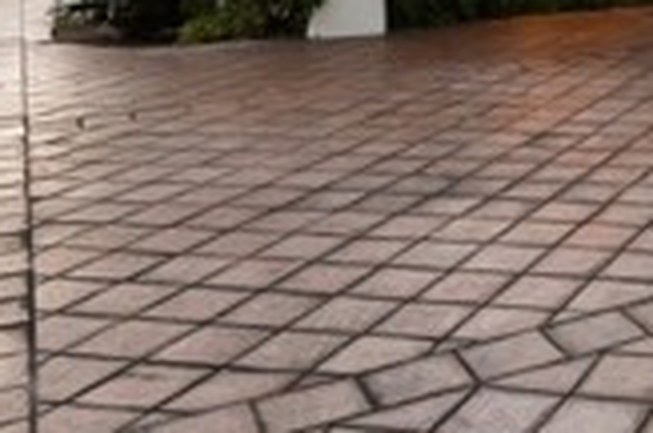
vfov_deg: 19.0
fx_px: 1141
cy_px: -208
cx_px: 909
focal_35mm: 63
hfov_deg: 25.9
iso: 500
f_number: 8
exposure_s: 3.2
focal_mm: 16
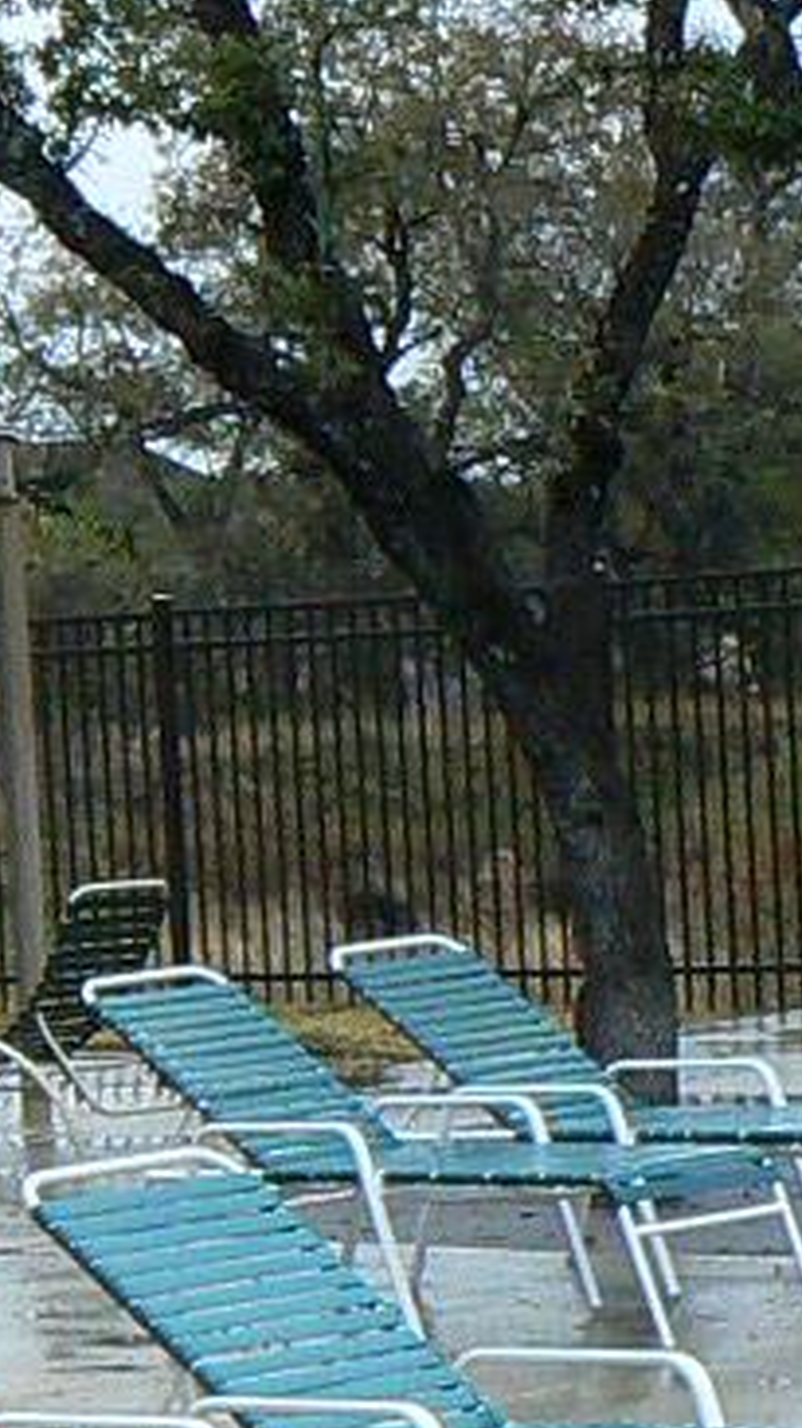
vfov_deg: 12.3
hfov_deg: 6.8
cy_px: 1581
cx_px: -806
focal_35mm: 172
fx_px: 6510
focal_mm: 6
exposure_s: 1/400
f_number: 5.6
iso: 200
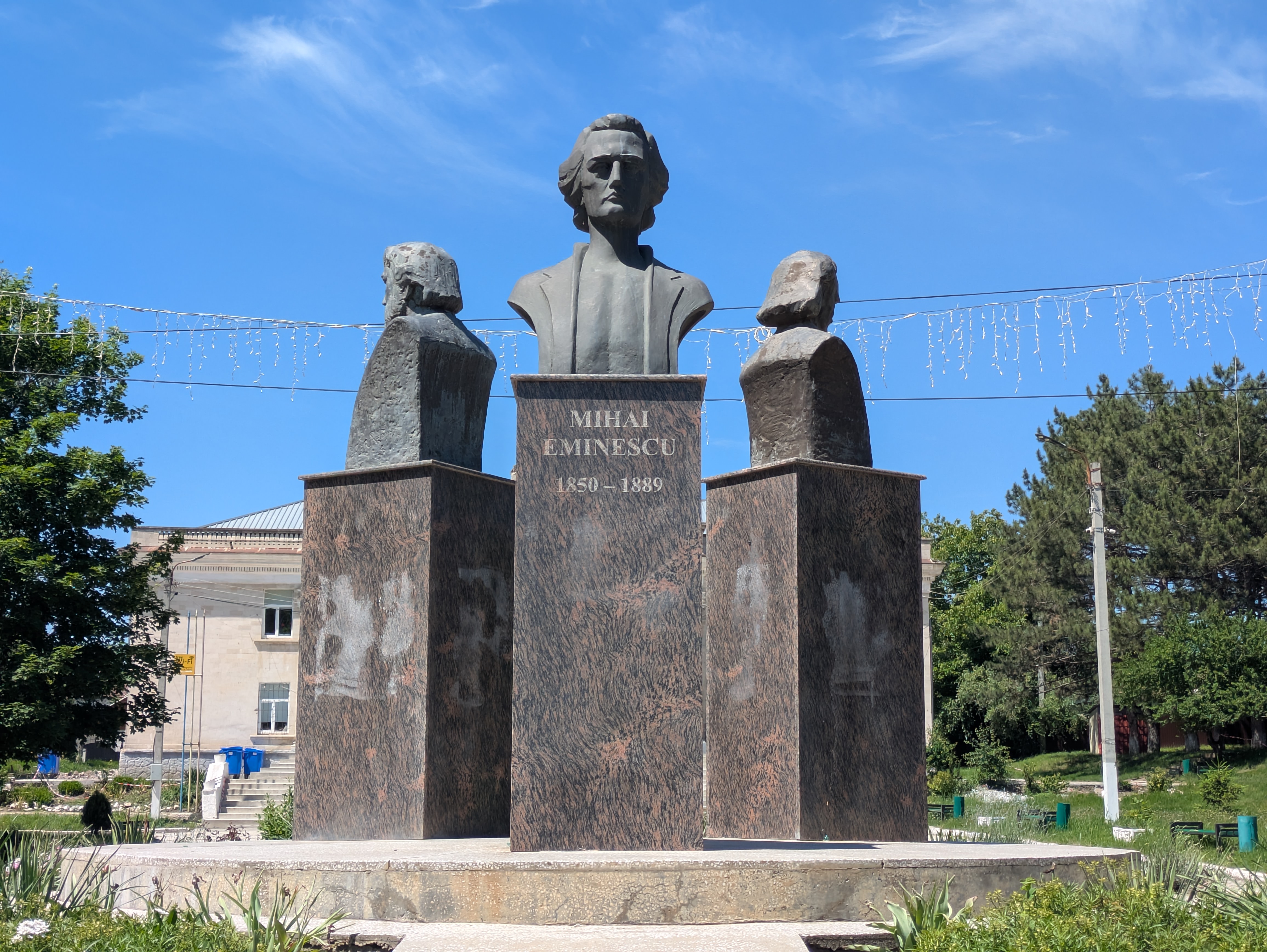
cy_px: 476
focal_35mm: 51
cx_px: 634
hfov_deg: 37.5
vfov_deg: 28.6
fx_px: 1867
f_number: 1.89
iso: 46
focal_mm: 5.43
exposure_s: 1/1580
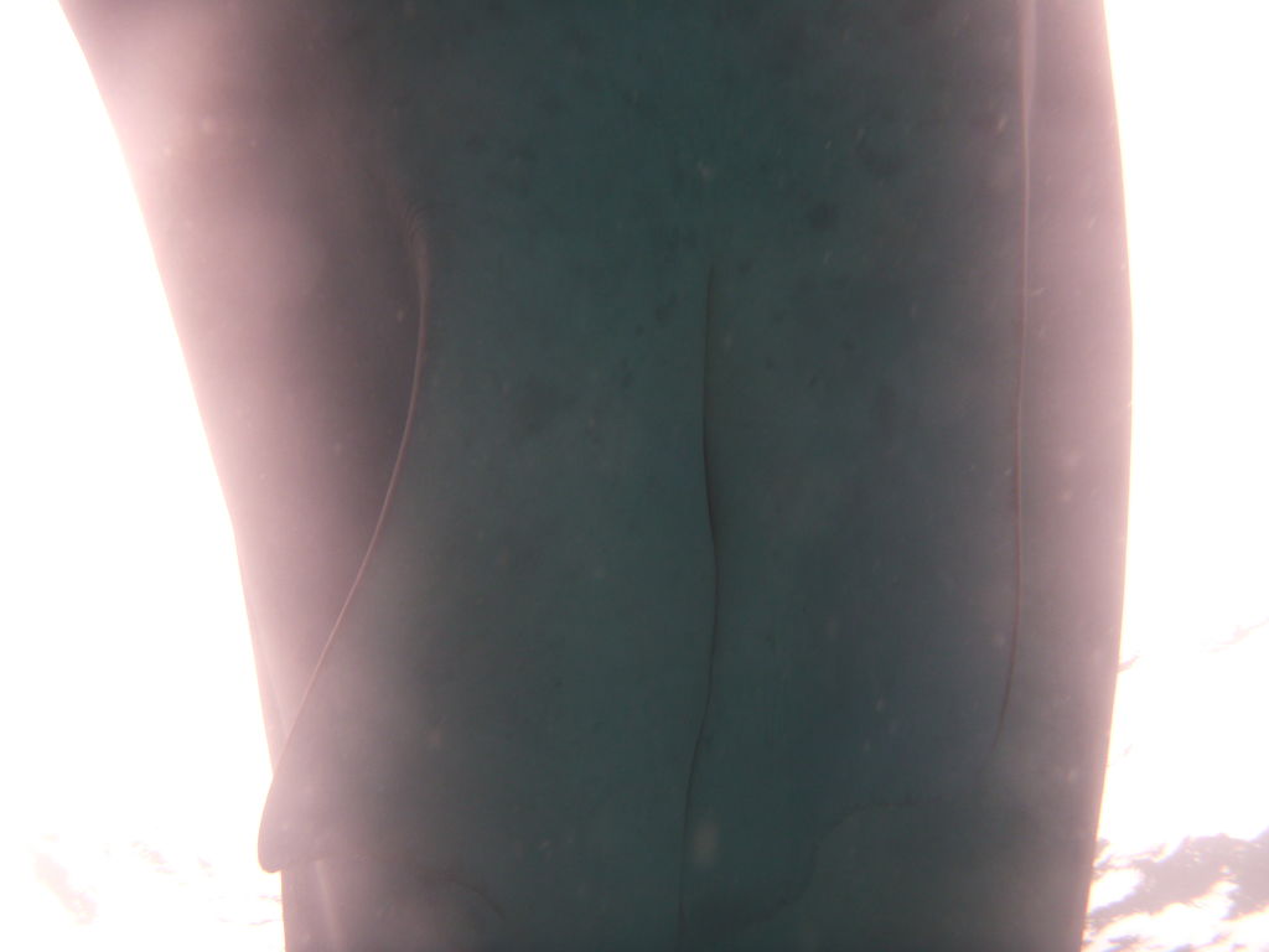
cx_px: 634
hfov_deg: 63.4
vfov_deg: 49.7
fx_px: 1026
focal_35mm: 28
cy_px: 476
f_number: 3.3
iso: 100
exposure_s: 1/320
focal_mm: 4.9
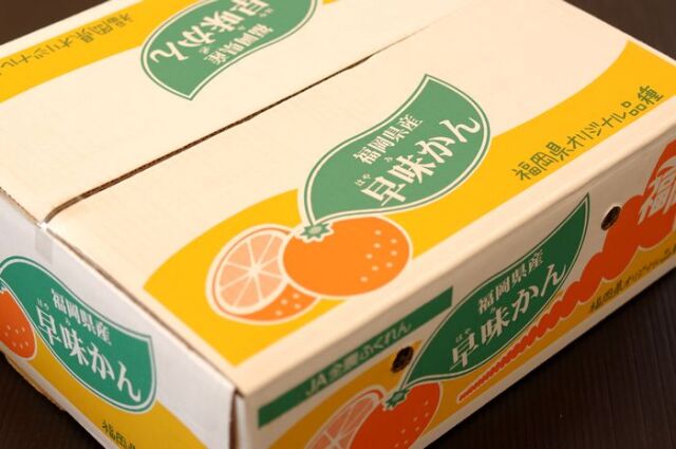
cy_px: 224
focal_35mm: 75
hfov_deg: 27.0
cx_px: 338
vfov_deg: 18.1
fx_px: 1407
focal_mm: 50
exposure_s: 1/100
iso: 200
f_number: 2.8
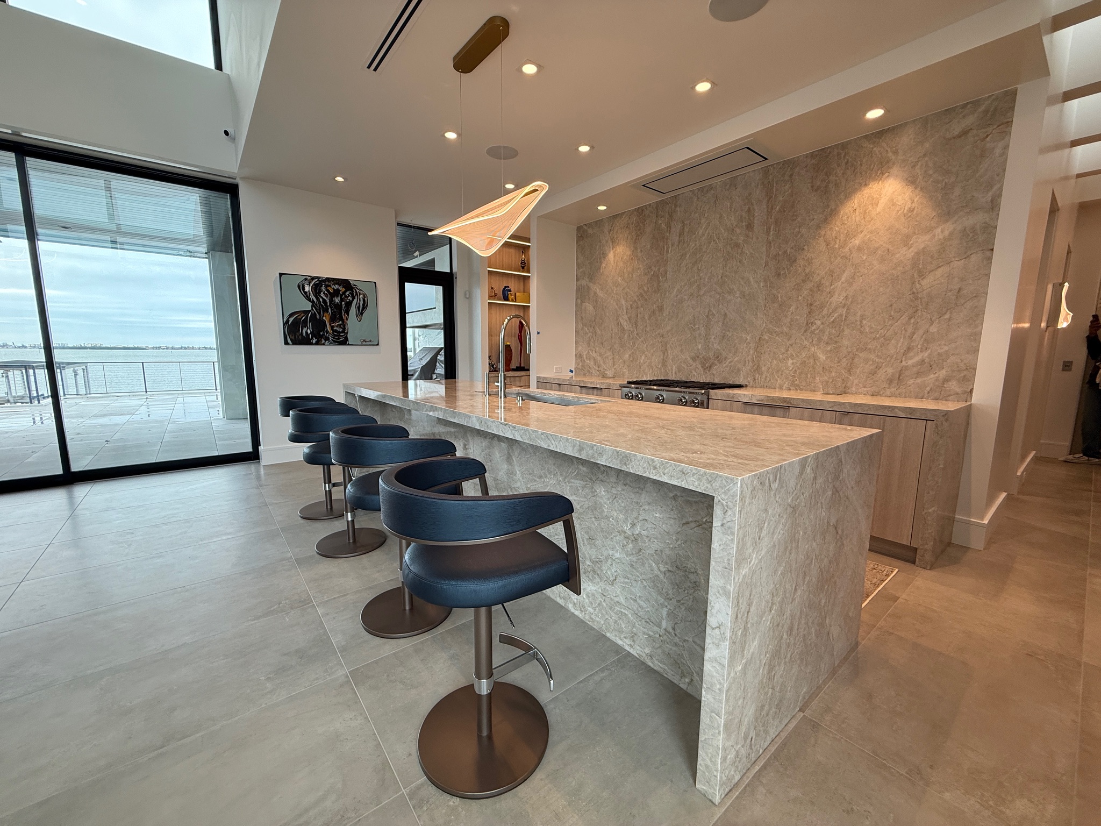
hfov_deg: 102.1
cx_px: 550
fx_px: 445
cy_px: 413
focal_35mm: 14
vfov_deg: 85.7
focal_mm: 2.22
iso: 100
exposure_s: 1/120
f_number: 2.2
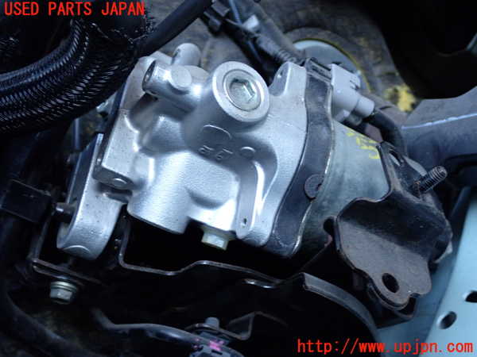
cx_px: 238
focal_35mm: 50
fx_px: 689
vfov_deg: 29.1
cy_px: 178
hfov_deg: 38.2
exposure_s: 1/125
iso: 400
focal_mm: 9.01
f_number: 3.2
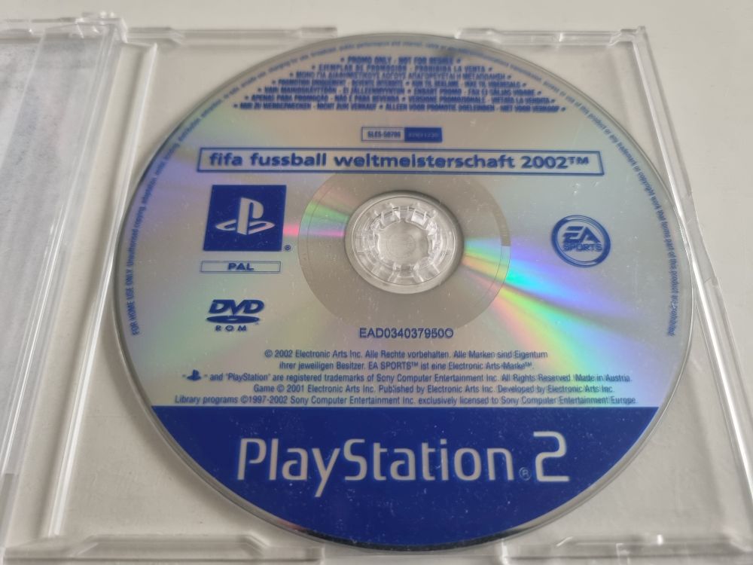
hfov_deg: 67.3
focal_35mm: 26
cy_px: 282
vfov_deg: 53.1
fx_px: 566
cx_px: 376
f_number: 1.8
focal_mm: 5.4
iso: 250
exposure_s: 1/100
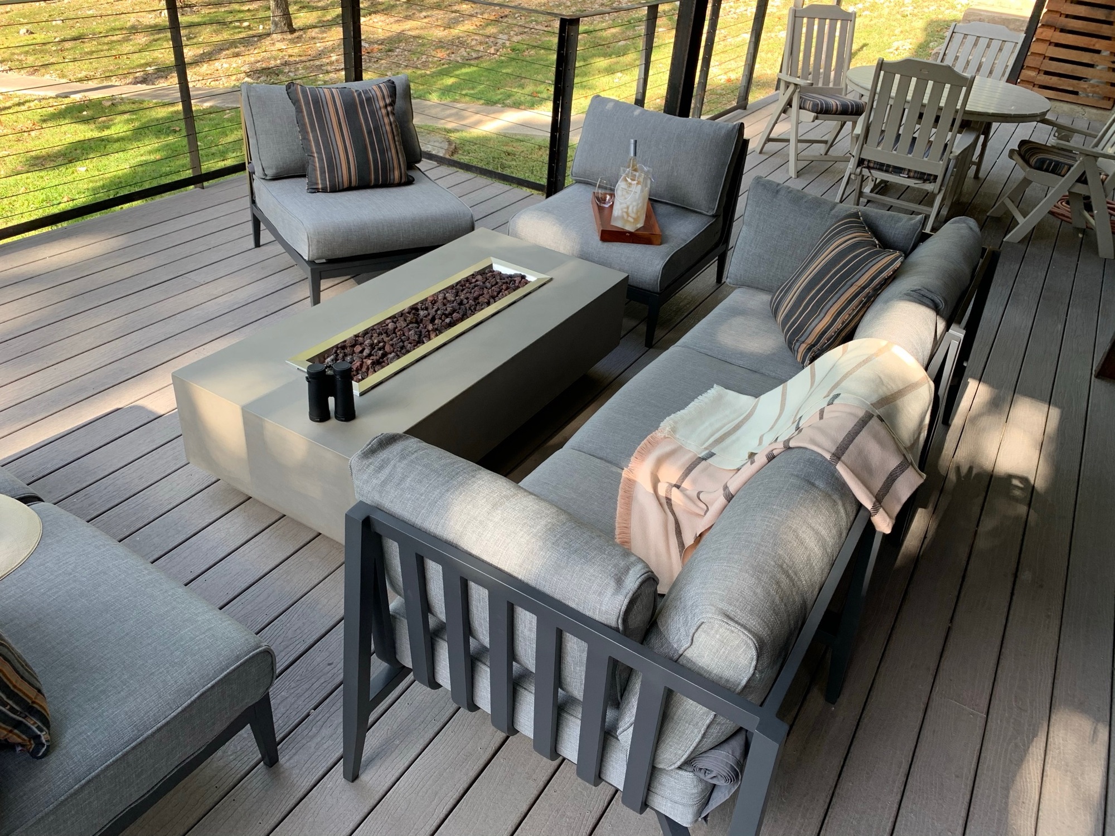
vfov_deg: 53.1
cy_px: 418
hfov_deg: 67.3
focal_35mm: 26
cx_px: 558
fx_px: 837
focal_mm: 4.25
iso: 25
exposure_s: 1/122
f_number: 1.8
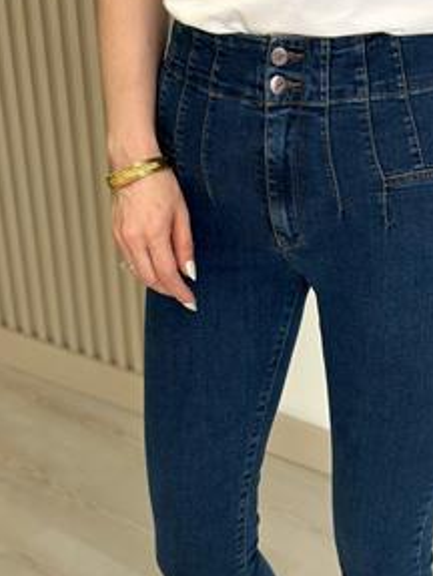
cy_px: 475
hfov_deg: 16.5
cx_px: 353
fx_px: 1481
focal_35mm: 89
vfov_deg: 21.7
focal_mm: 6.86
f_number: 1.78
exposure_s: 1/268
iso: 80
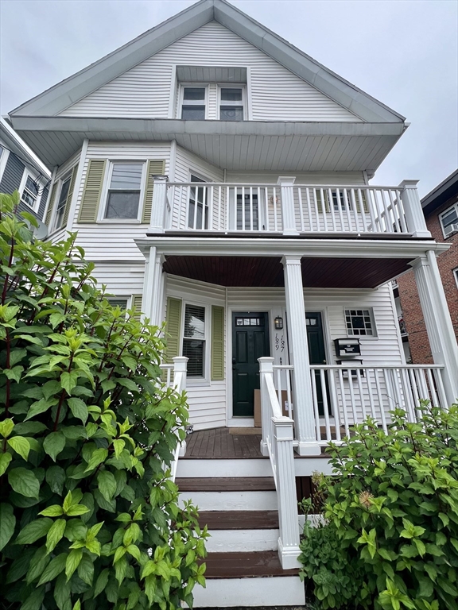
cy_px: 305
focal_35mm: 13
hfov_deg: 89.9
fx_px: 229
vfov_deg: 106.2
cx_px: 229
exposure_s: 1/394
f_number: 1.8
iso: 32
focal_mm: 1.57
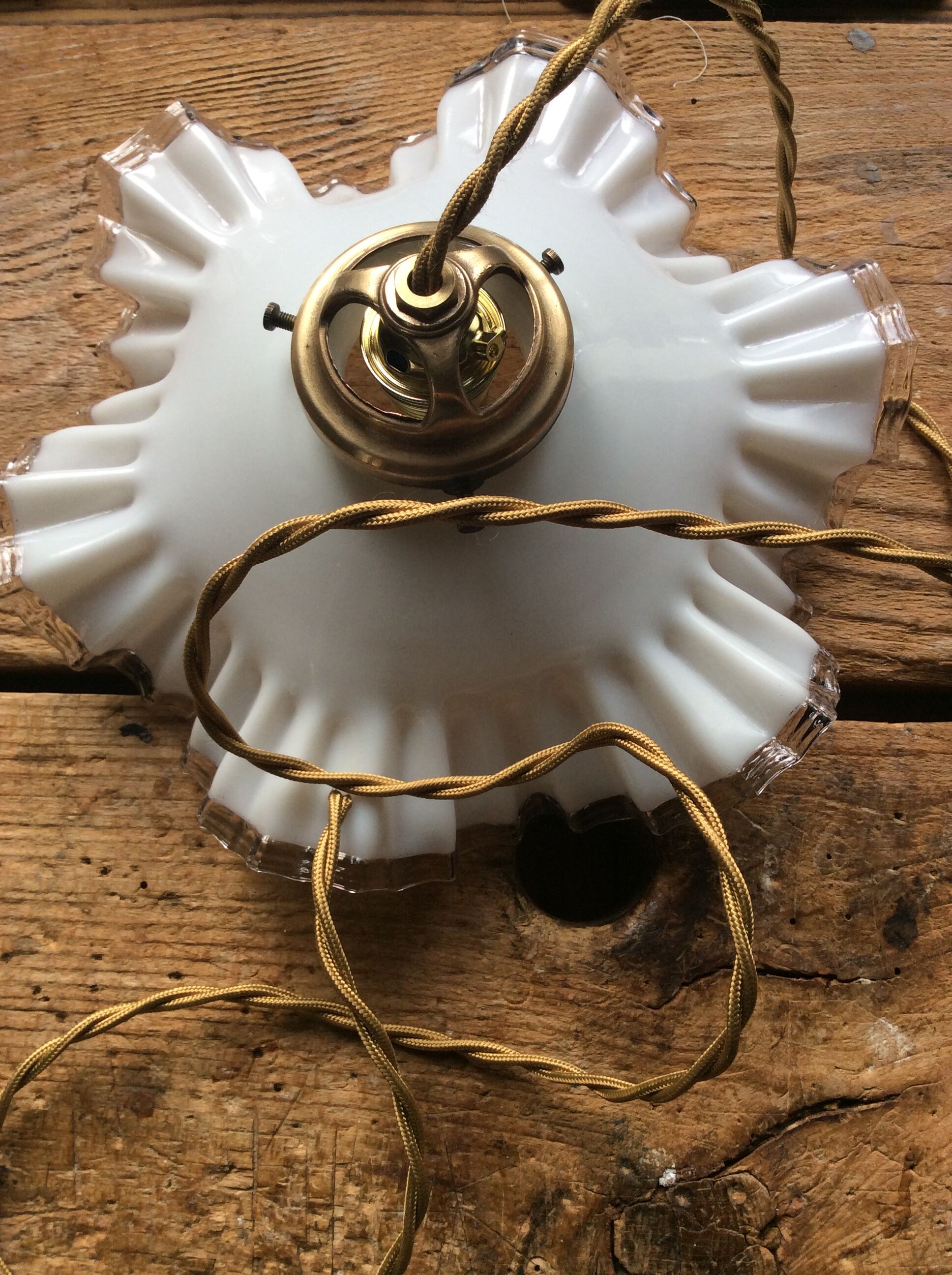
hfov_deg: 44.1
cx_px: 476
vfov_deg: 56.9
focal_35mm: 32
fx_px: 1177
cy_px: 638
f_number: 2.4
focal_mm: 3.3
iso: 40
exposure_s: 1/100
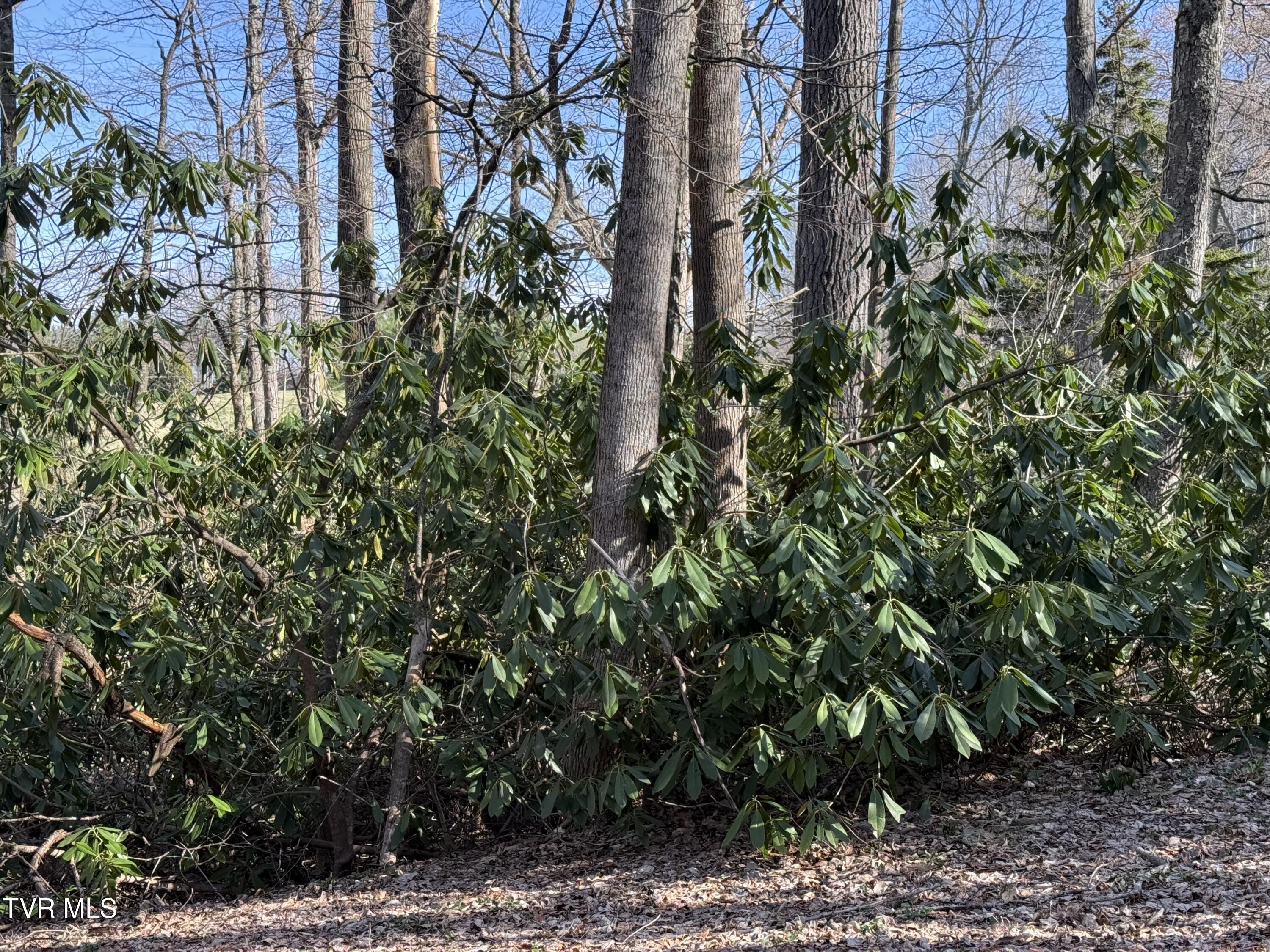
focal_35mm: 48
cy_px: 476
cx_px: 635
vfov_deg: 30.3
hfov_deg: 39.7
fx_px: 1761
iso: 80
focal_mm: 6.76
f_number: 1.78
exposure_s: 1/754
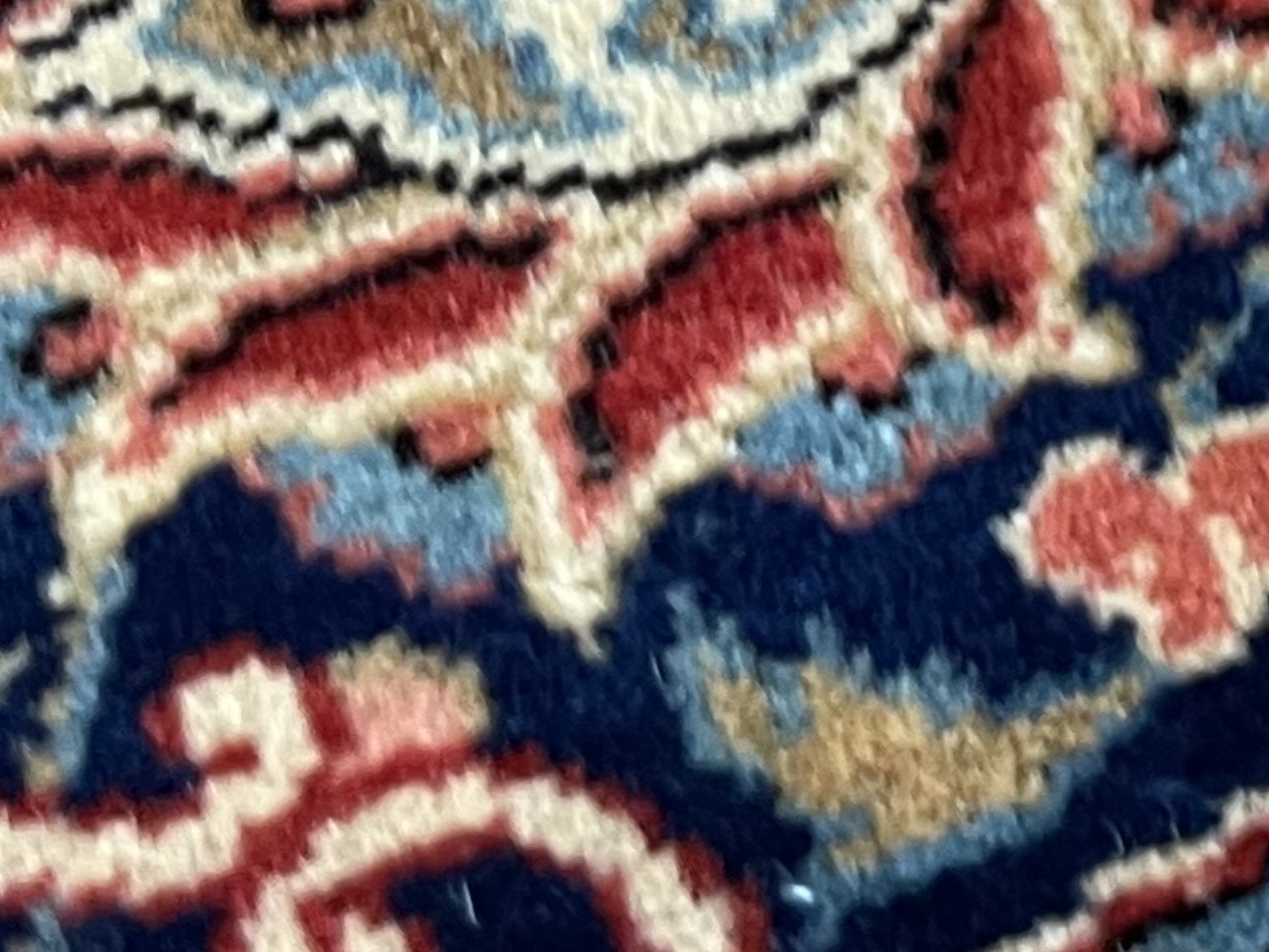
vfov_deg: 10.8
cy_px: -805
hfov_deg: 13.9
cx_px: 2226
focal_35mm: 128
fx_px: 4692
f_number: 1.6
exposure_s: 1/41
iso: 200
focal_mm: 5.1
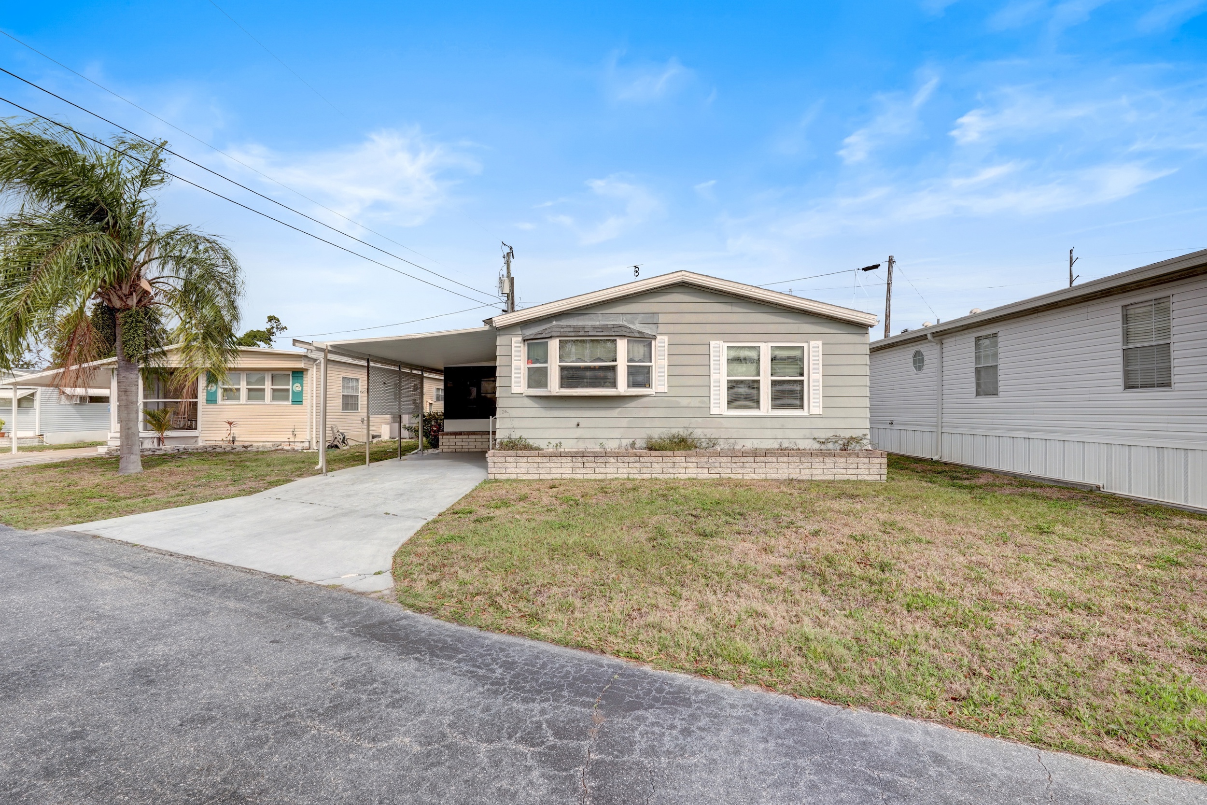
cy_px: 402
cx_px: 604
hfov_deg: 96.7
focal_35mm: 16
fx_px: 536
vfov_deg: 73.8
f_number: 8
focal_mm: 16
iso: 400
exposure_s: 1/1600
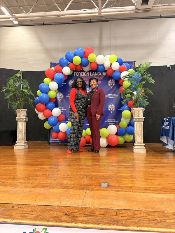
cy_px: 116
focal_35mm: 26
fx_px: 175
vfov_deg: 67.3
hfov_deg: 53.1
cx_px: 88
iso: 250
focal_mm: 5.96
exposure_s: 1/60
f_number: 1.6
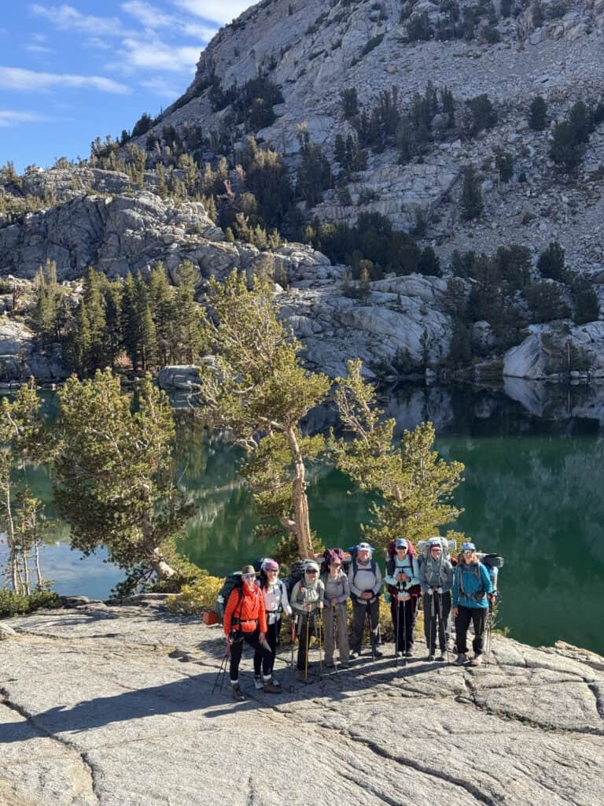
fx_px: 1117
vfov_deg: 39.7
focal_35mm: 48
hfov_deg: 30.3
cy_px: 403
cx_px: 302
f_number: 1.78
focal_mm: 6.76
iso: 64
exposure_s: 1/1869
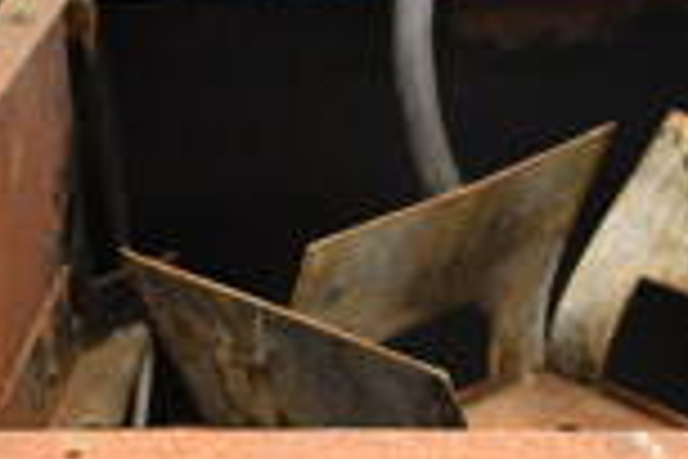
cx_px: 508
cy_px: 716
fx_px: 2064
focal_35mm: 108
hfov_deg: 18.8
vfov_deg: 12.0
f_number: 3.5
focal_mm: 18
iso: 2000
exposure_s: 1/125
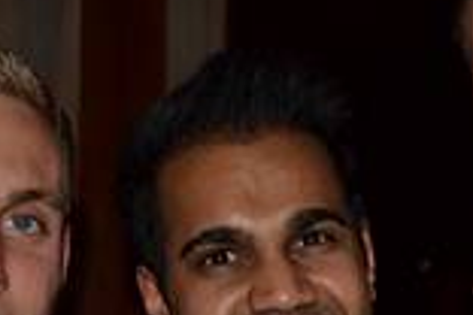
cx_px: 337
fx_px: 1248
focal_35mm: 95
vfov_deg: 14.0
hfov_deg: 21.3
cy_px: 362
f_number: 3.5
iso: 400
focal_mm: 18
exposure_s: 1/4
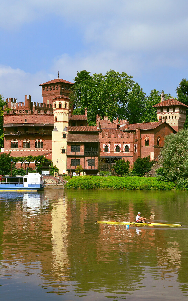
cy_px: 151
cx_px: 93
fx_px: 508
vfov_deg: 33.0
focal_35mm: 62
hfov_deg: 21.0
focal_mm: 26
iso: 100
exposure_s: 1/250
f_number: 11
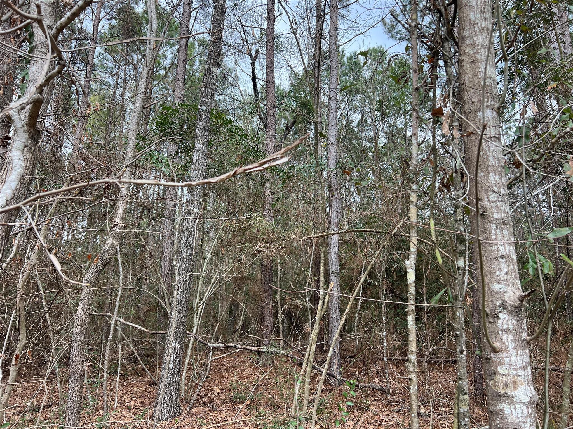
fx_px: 430
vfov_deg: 53.1
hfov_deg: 67.3
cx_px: 286
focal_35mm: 26
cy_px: 214
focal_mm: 5.7
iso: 50
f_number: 1.5
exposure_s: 1/448
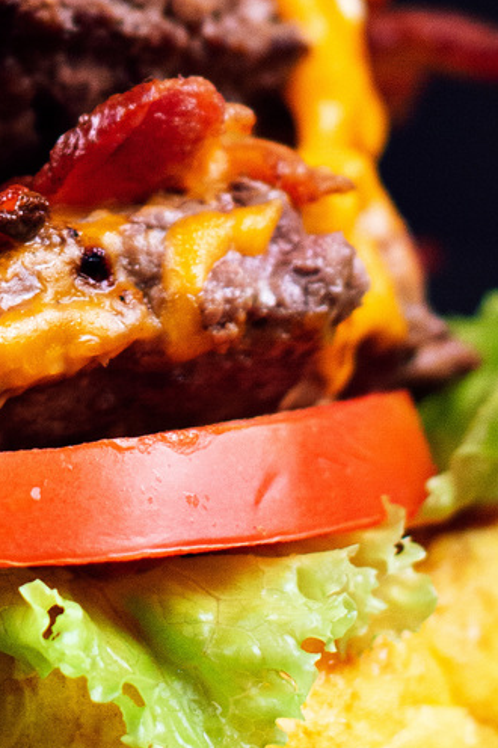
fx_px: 5672
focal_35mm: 273
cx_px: -103
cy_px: -224
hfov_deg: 5.0
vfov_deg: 7.5
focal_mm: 50
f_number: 2.8
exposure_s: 1/100
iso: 200
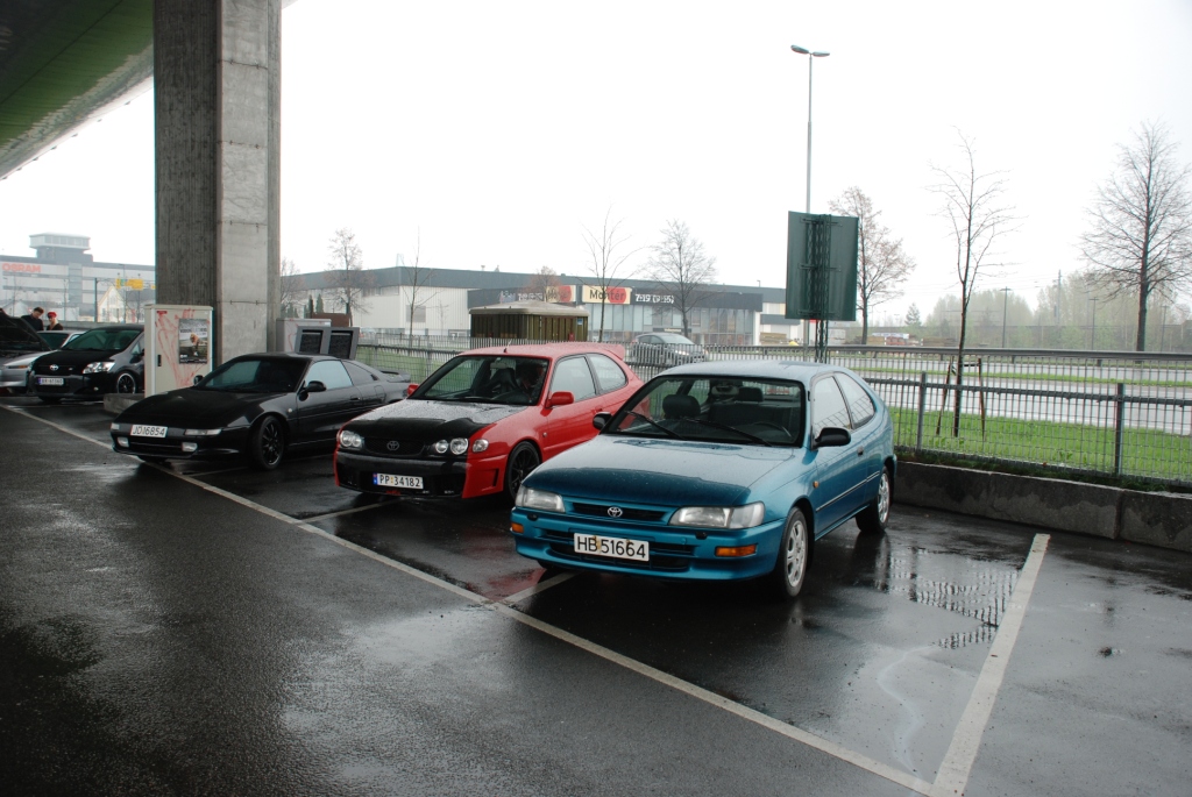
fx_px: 1094
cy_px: 398
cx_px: 596
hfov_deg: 57.2
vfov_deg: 40.1
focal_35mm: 33
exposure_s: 1/100
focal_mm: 22
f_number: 5
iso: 200
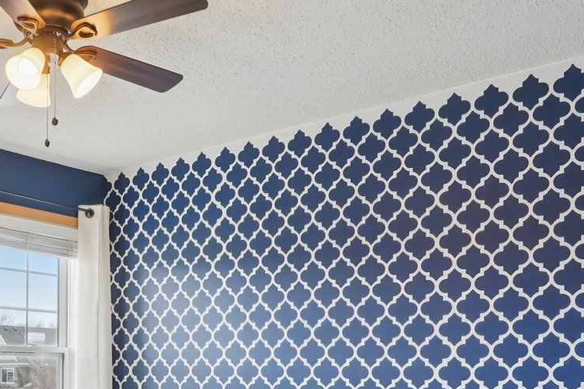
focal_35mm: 44
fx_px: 713
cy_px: 388
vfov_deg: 28.6
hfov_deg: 41.3
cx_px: 66
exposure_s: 1/40
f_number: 8
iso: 400
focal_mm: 16
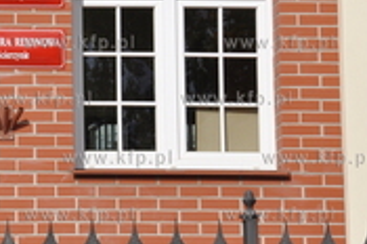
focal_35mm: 360
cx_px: -8
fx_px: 3665
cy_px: 13
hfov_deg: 5.7
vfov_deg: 3.8
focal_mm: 105
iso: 500
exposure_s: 1/1600
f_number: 10
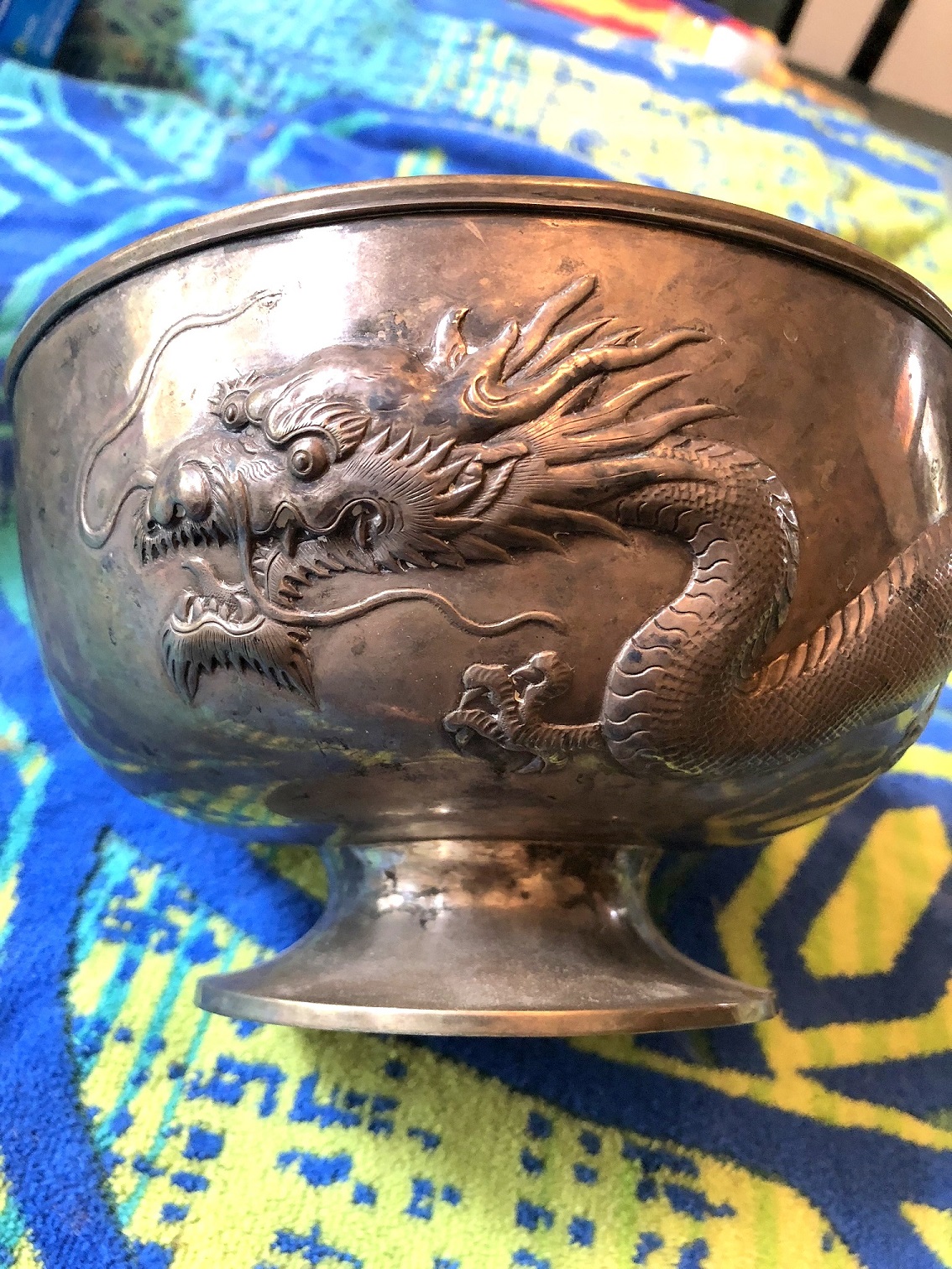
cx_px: 476
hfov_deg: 49.7
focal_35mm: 28
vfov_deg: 63.4
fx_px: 1027
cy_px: 634
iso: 100
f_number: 1.8
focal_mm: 4
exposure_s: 1/15
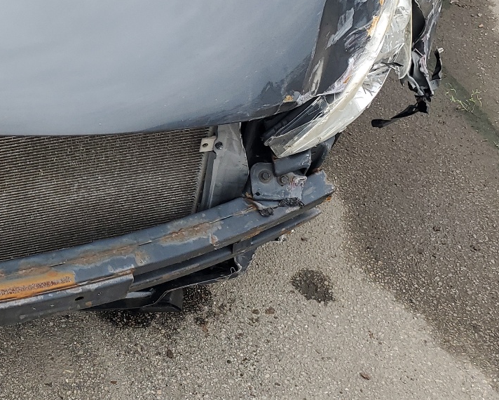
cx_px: -10
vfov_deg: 26.1
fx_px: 842
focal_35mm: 57
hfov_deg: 30.5
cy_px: 67
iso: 50
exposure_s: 1/625
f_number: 1.5
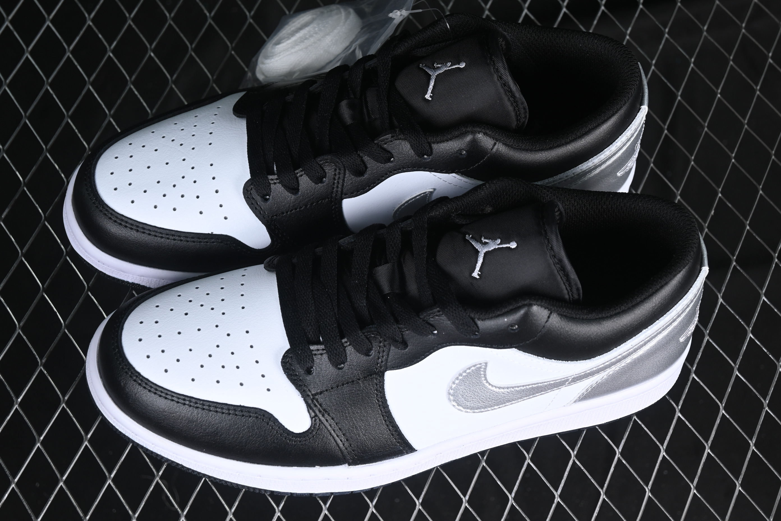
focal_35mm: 75
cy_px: 260
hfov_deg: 27.0
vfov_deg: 18.2
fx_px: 1627
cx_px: 390
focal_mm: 50
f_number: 6.3
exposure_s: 1/60
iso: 160
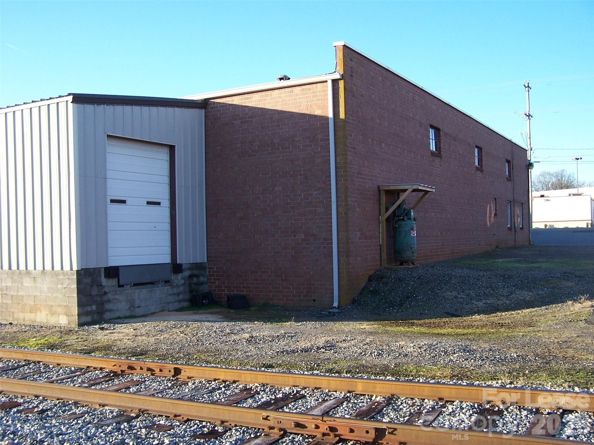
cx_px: 297
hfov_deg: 49.0
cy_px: 222
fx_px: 652
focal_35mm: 38
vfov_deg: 37.7
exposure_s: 1/250
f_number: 2.8
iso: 80
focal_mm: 6.3
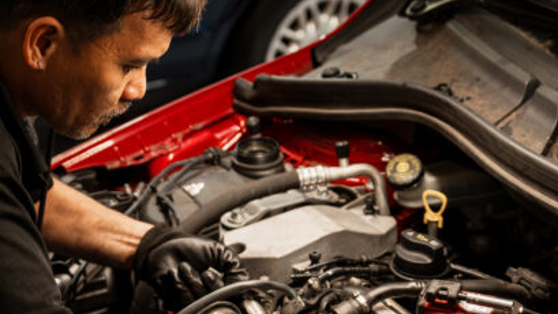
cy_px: 275
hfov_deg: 20.4
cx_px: 273
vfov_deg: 11.5
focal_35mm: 105
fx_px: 1553
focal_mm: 40
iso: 320
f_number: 2.8
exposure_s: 1/100
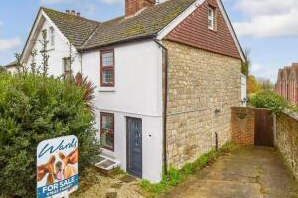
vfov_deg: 53.0
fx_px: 198
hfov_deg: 73.7
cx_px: 141
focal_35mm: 24
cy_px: 104
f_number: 8
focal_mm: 10
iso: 400
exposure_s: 1/500
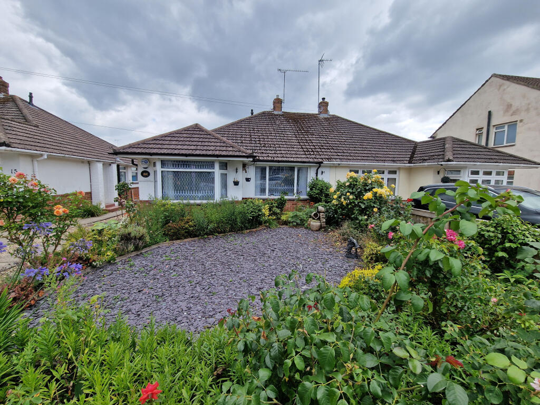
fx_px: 203
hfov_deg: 106.2
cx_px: 270
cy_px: 202
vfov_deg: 89.9
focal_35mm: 13
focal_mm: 2.2
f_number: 2.2
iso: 50
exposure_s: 1/1292
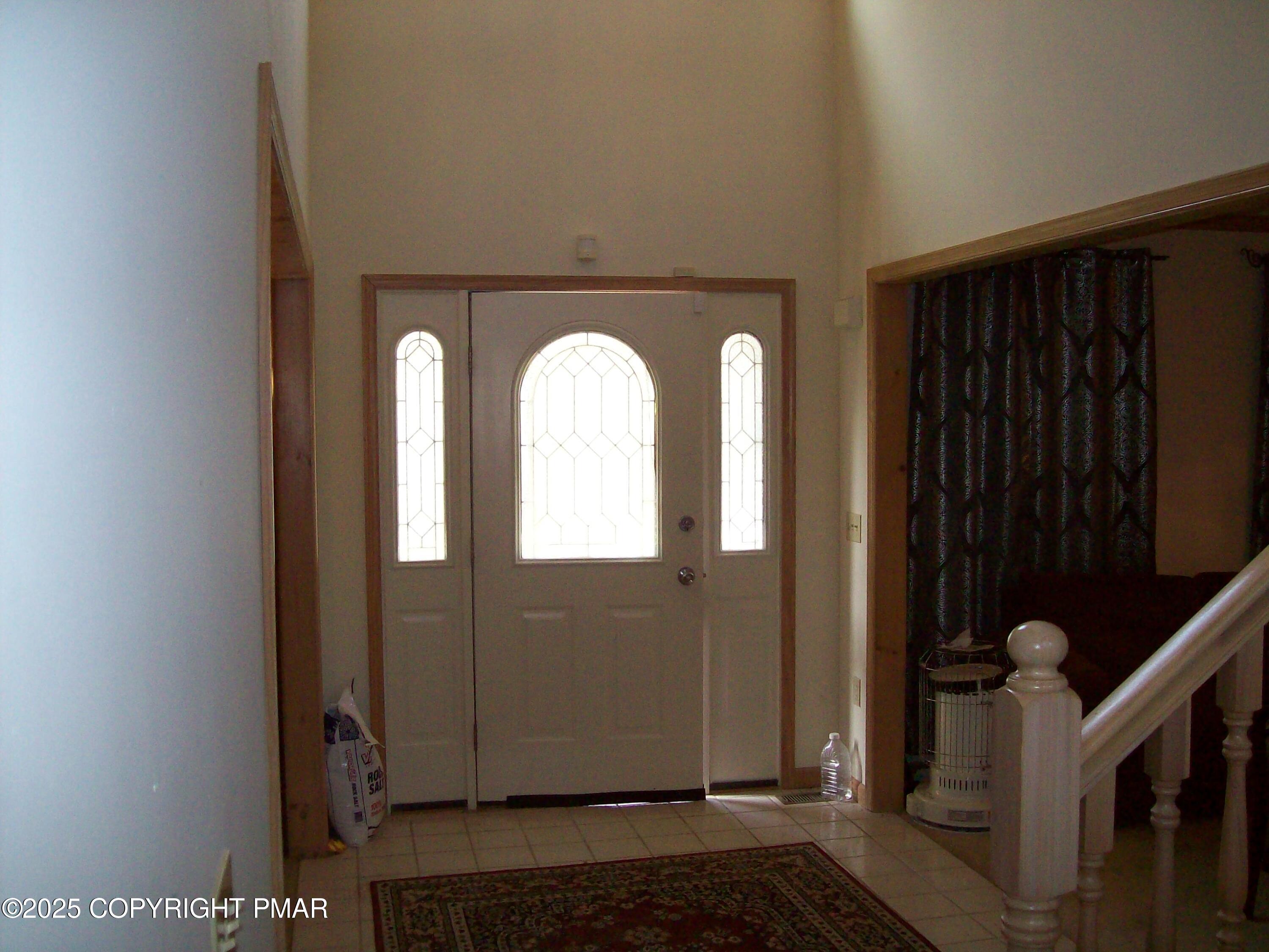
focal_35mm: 36
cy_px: 476
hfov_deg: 51.4
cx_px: 634
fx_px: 1320
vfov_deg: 39.7
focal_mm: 6
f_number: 2.7
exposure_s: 1/158
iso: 200
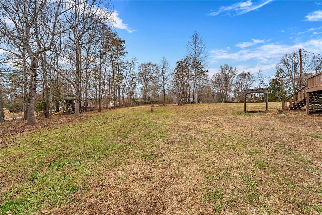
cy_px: 108
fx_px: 125
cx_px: 161
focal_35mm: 14
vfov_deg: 81.2
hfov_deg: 104.3
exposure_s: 1/160
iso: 100
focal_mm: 14
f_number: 6.3
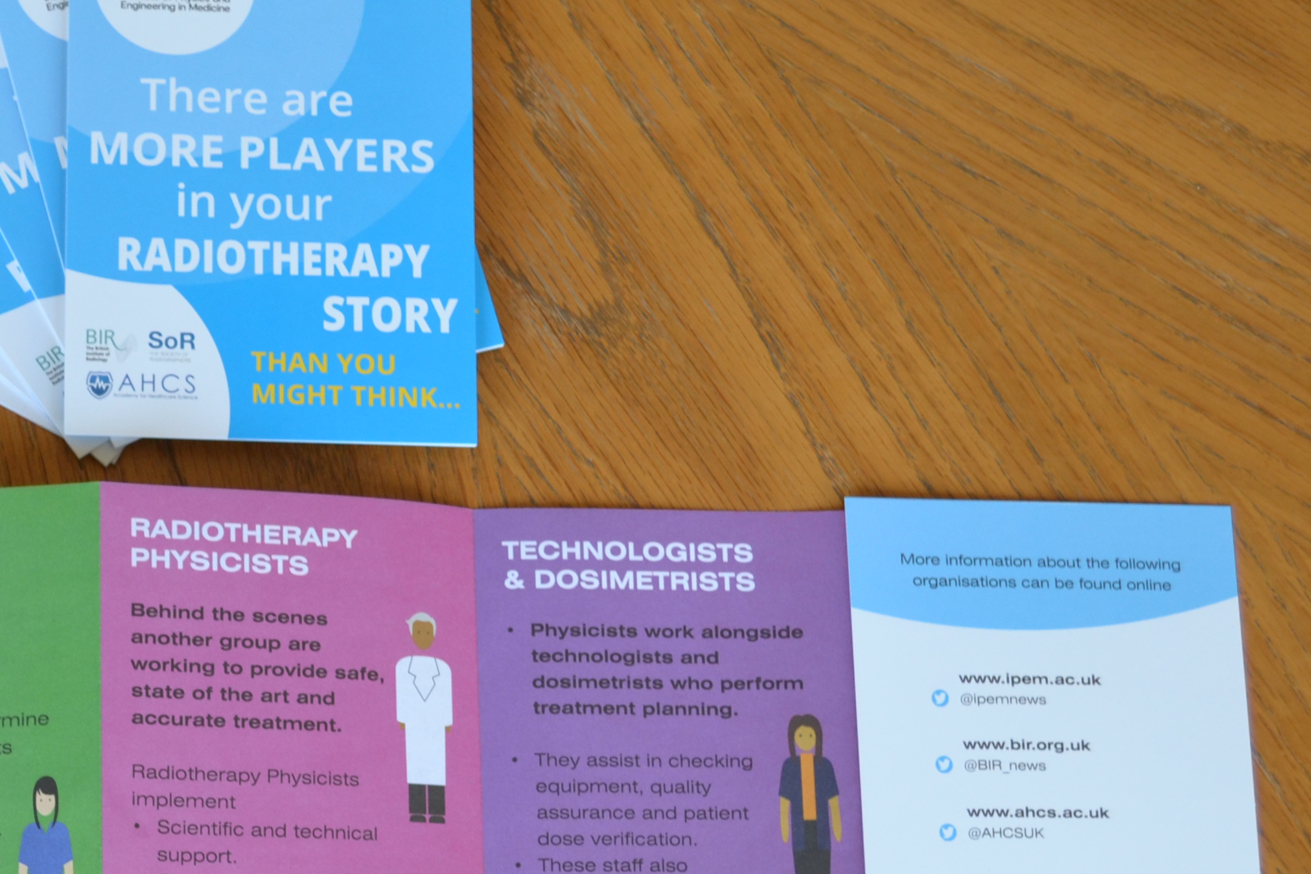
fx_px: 2986
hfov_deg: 24.1
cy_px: 759
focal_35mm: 82
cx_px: 131
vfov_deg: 16.5
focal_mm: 24
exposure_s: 1/30
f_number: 4
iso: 280
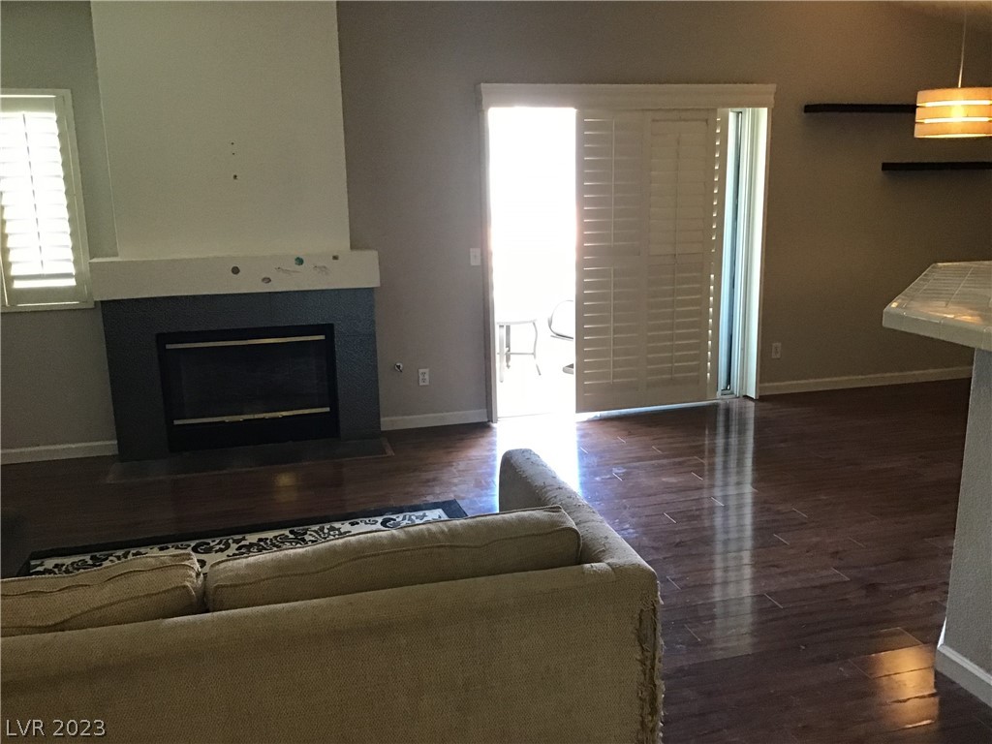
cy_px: 372
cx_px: 496
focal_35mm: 31
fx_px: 888
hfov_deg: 58.4
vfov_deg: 45.4
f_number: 2.4
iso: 160
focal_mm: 3.3
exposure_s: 1/30
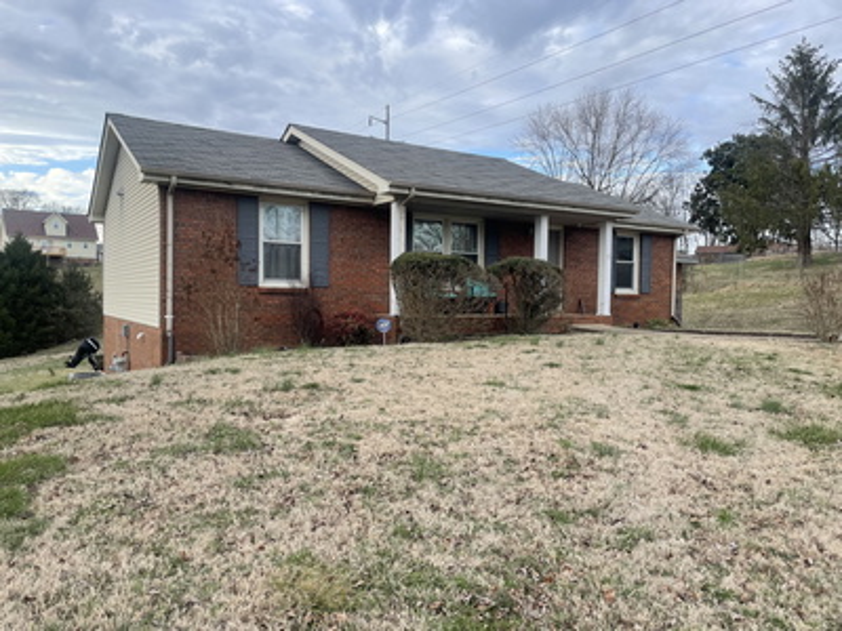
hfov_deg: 67.3
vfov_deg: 53.1
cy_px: 316
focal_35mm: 26
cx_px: 421
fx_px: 632
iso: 32
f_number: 1.6
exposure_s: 1/590
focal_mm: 4.2
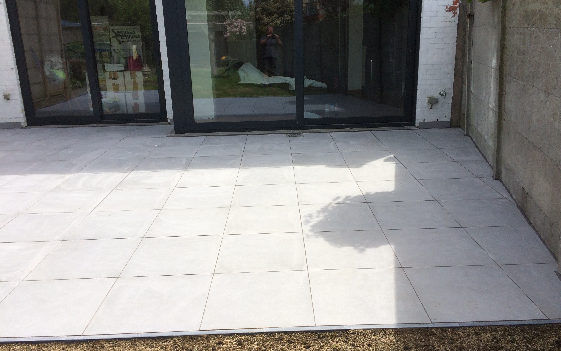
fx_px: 474
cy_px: 174
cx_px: 281
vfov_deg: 40.6
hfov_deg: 61.2
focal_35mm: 31
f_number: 2.2
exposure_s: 1/1866
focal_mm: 4.15
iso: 32
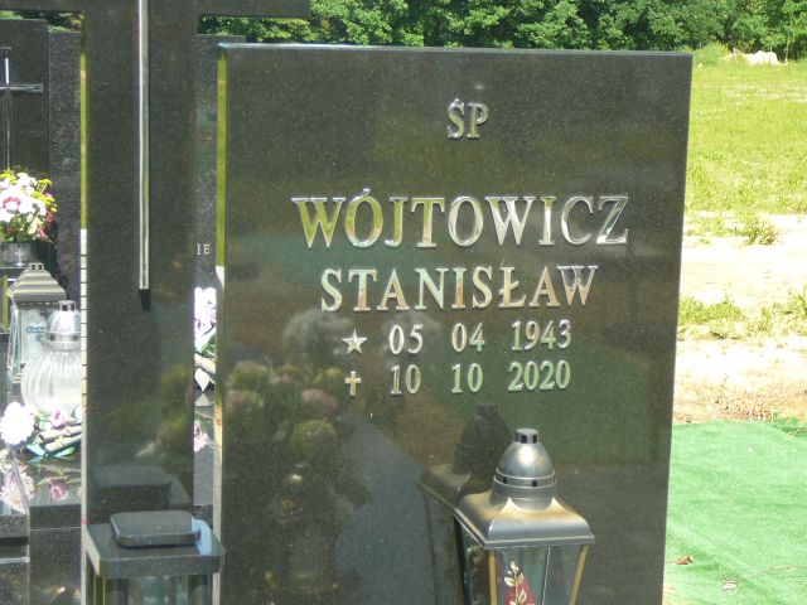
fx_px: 1795
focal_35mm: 77
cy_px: 302
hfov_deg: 25.3
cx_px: 404
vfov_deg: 19.1
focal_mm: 11.5
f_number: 3.7
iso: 80
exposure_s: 1/250
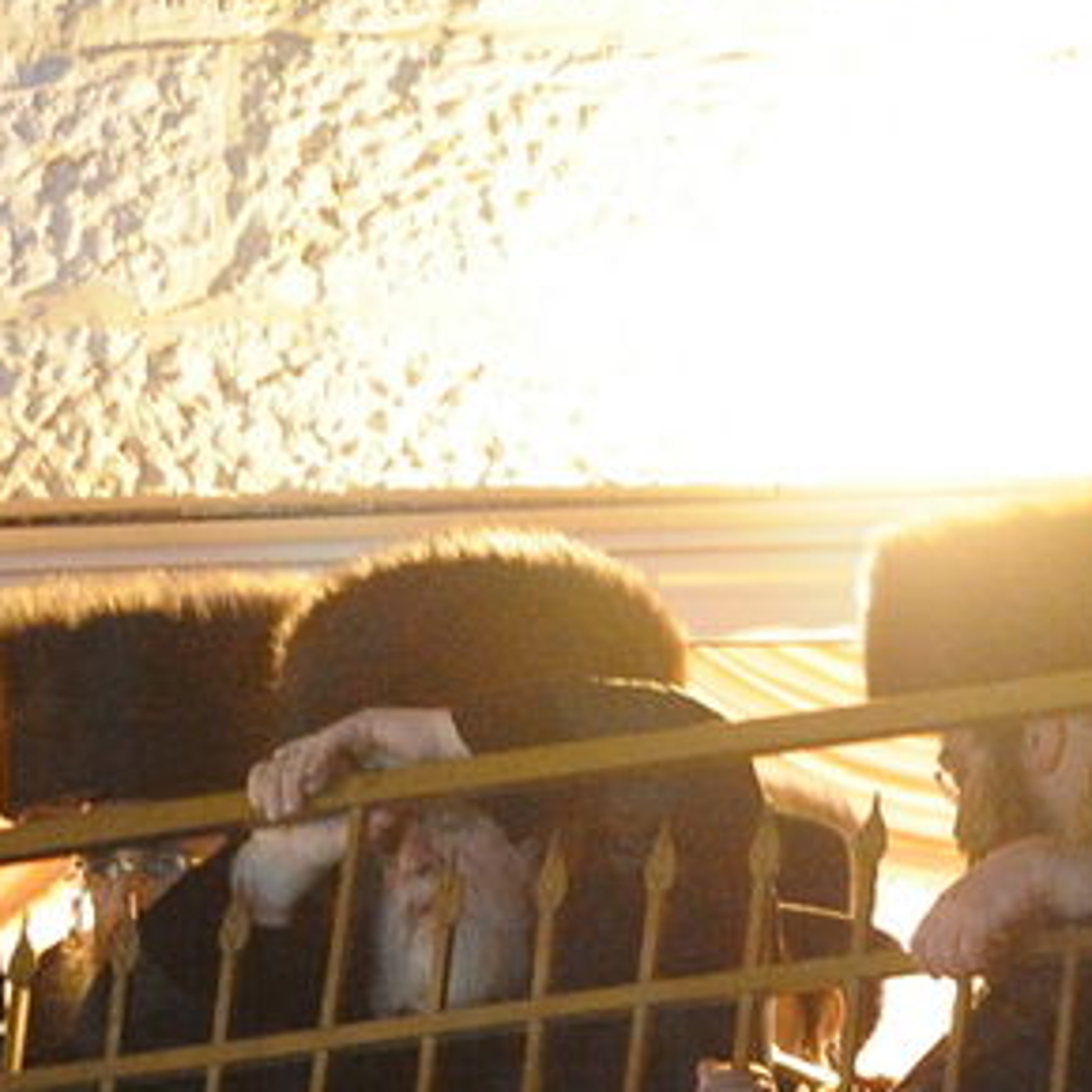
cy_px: 292
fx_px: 29266
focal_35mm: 820
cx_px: 885
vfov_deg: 2.1
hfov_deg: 2.1
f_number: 3.5
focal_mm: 200
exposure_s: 1/20
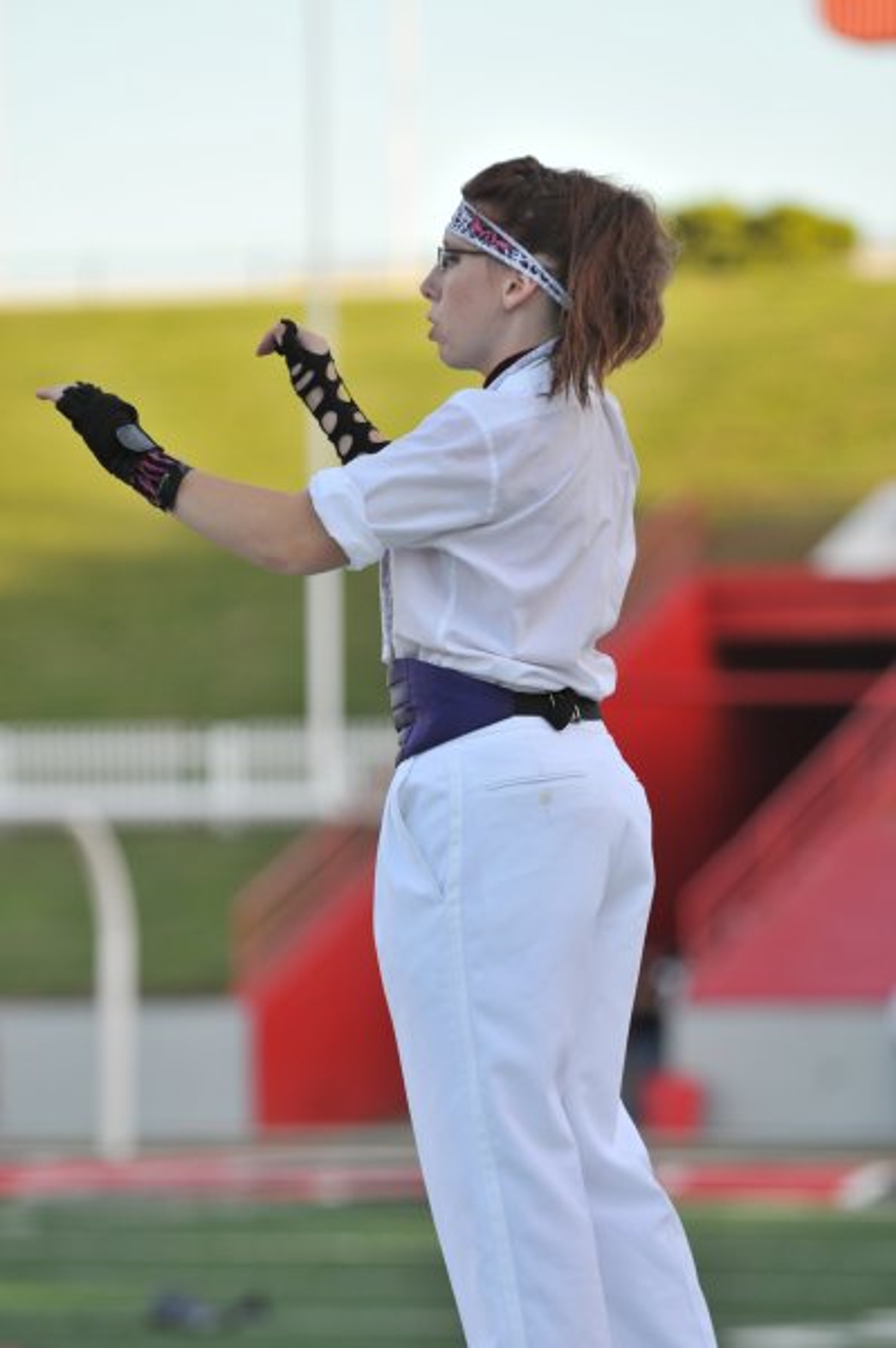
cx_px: 448
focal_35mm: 210
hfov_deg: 6.5
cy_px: 674
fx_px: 7853
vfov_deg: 9.8
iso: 200
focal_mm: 140
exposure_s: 1/800
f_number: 2.8
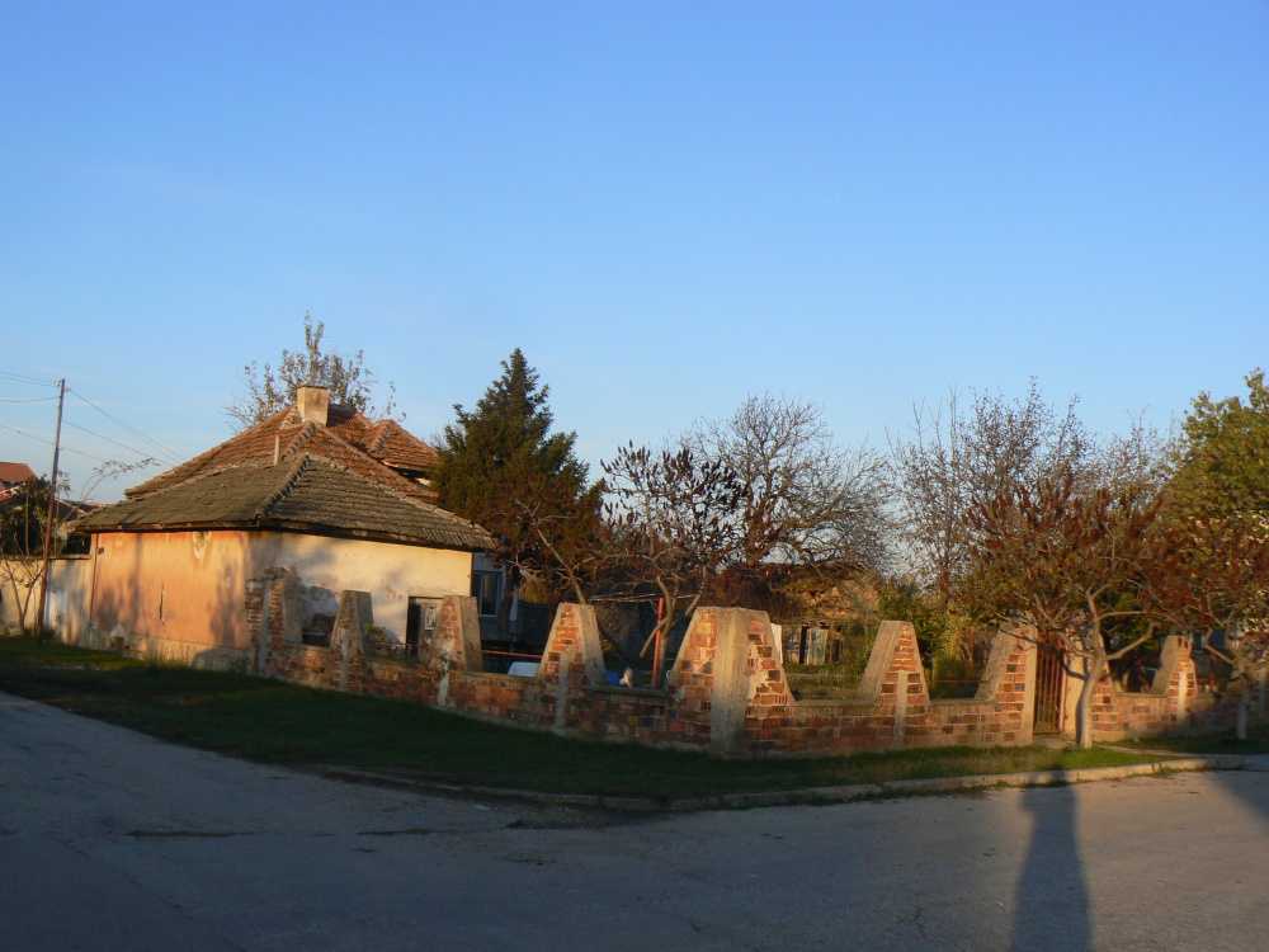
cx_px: 634
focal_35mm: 36
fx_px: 1320
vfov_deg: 39.7
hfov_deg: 51.4
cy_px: 476
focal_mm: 6
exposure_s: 1/250
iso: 80
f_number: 5.6
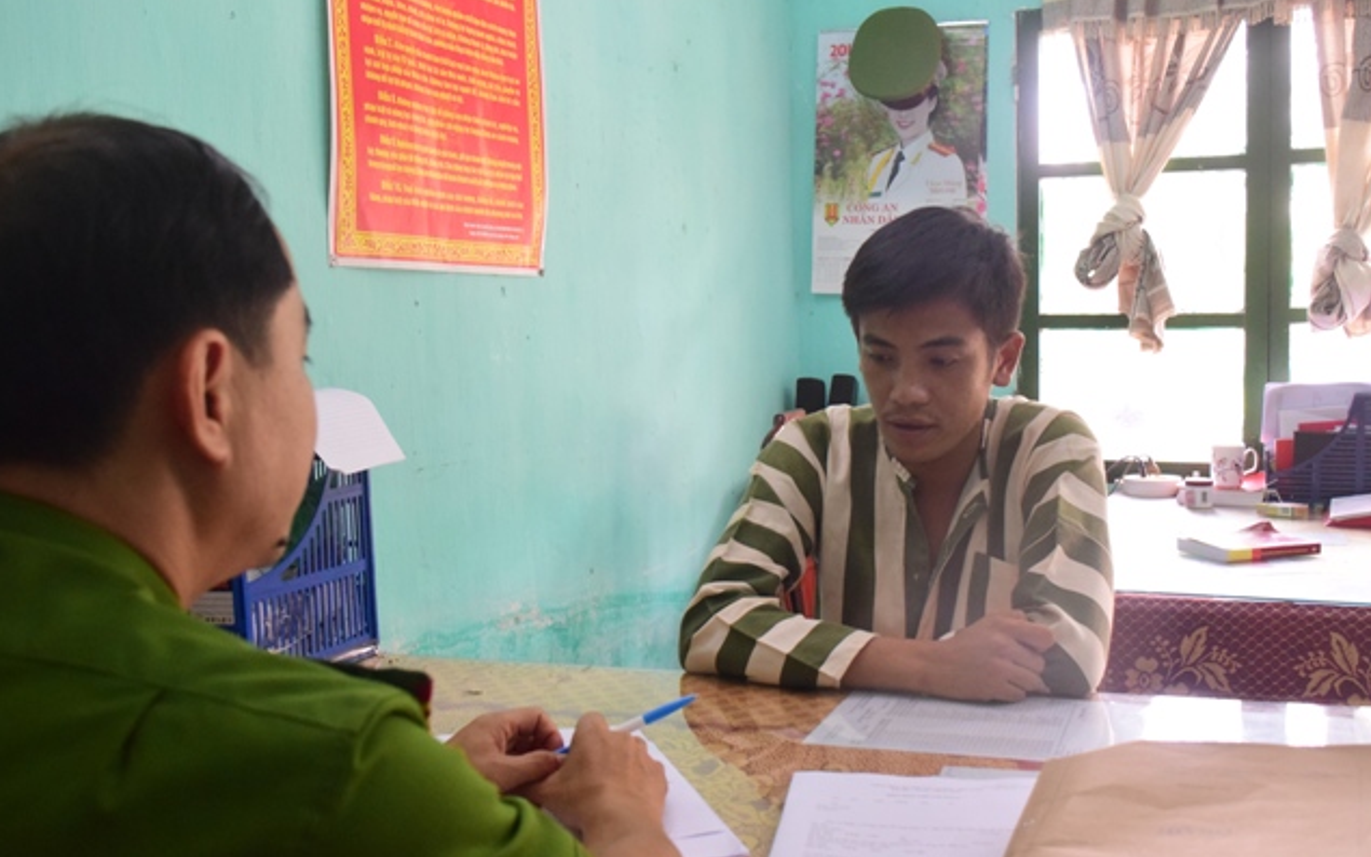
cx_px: 682
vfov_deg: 34.4
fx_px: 1383
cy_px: 437
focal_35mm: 37
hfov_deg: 52.7
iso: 2500
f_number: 5.6
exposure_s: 1/60
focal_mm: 24
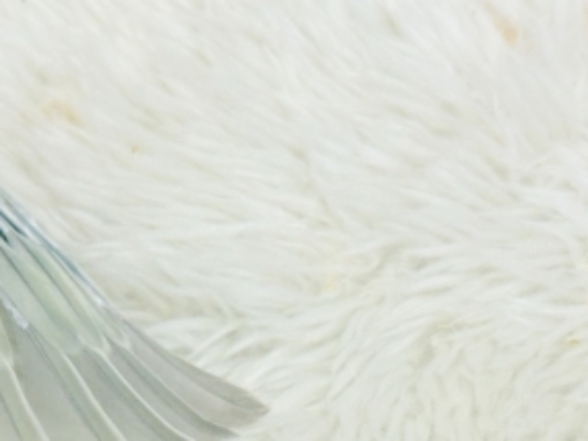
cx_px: -19
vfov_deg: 12.5
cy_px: 437
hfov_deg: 16.4
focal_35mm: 117
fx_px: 1987
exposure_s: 1/100
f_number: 1.6
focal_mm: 5.96
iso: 64
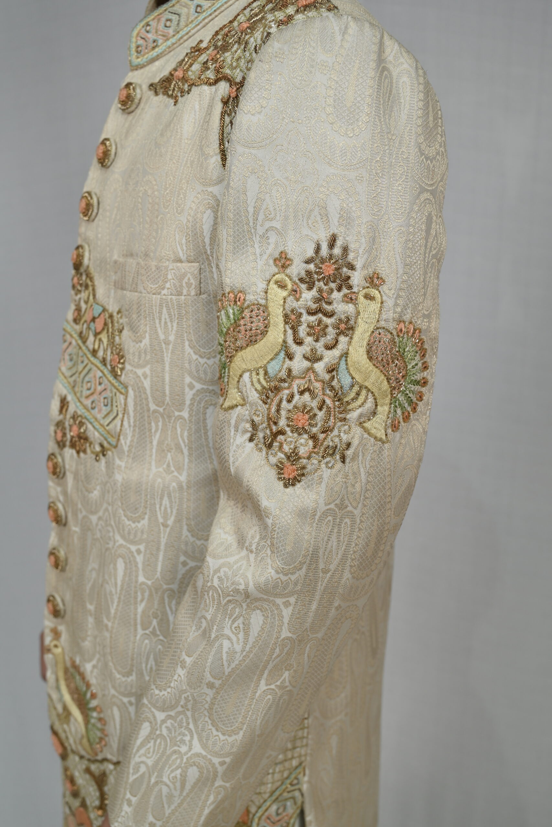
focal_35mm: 36
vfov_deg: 53.1
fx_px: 828
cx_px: 276
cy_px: 414
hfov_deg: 36.9
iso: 400
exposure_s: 1/125
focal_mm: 36
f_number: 5.6
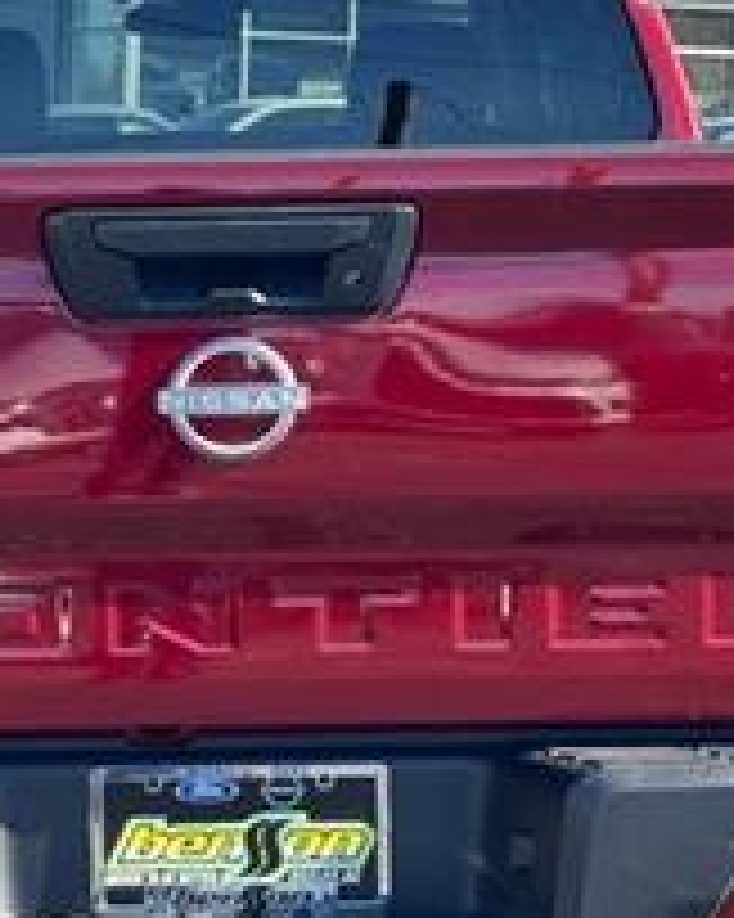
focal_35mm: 116
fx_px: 3152
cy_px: 558
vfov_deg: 16.6
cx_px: 162
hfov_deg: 13.2
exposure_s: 1/765
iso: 64
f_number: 1.78
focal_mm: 6.76
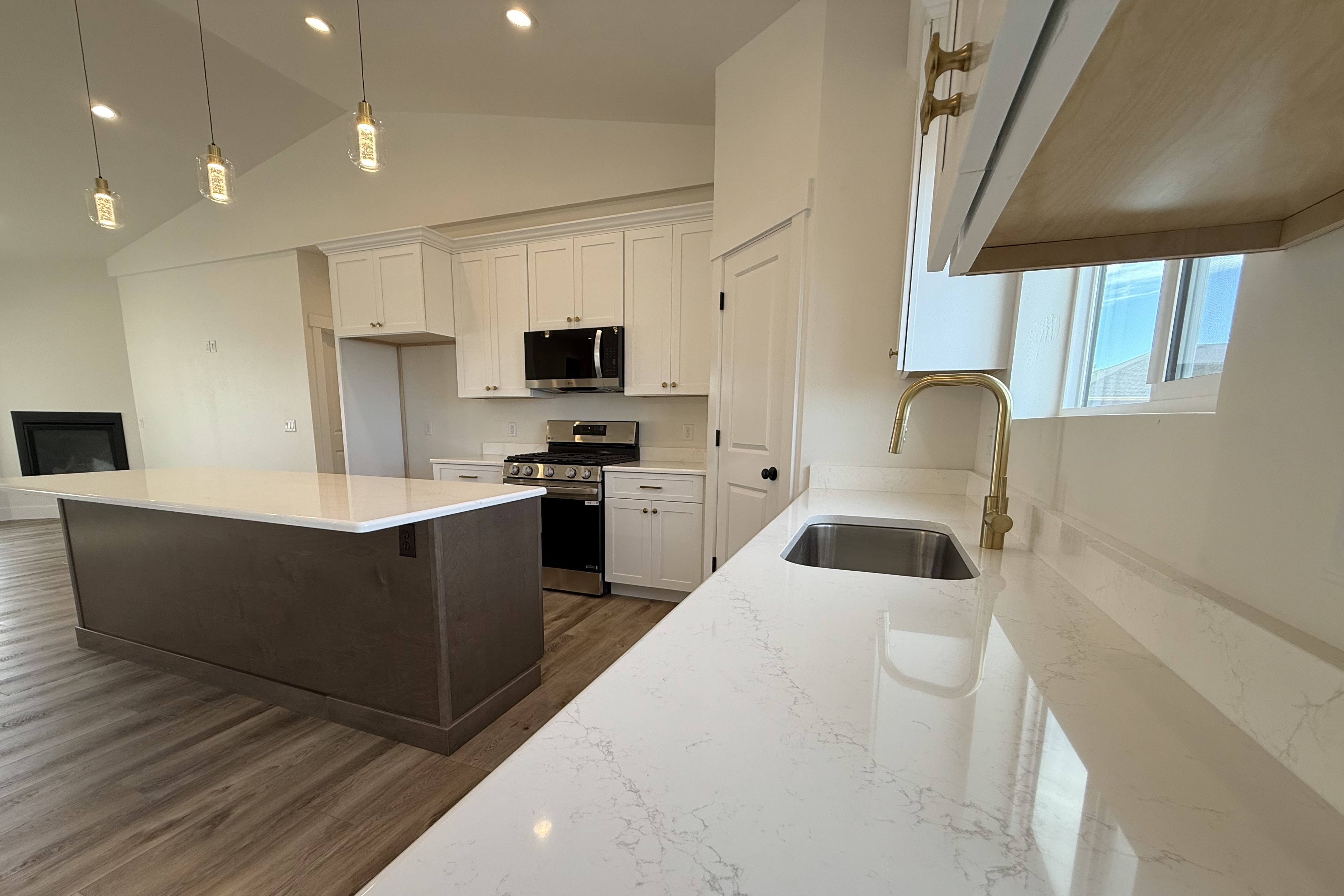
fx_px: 560
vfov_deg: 76.8
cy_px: 516
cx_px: 656
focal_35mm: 15
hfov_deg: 100.4
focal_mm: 2.22
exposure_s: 1/120
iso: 80
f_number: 2.2
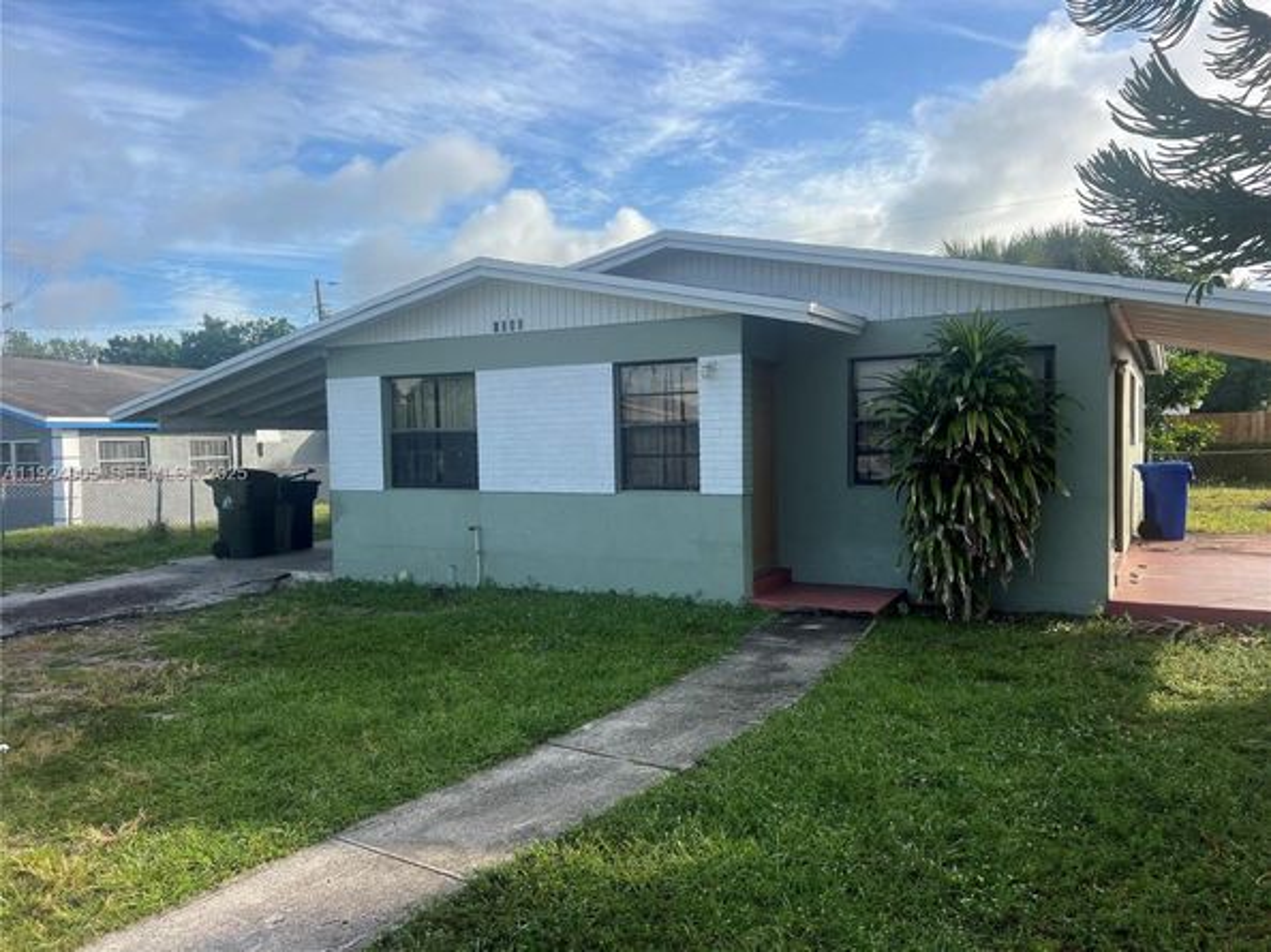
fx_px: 954
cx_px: 636
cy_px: 476
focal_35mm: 26
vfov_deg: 53.0
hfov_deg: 67.3
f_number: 1.5
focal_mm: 5.7
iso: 50
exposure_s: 1/2404
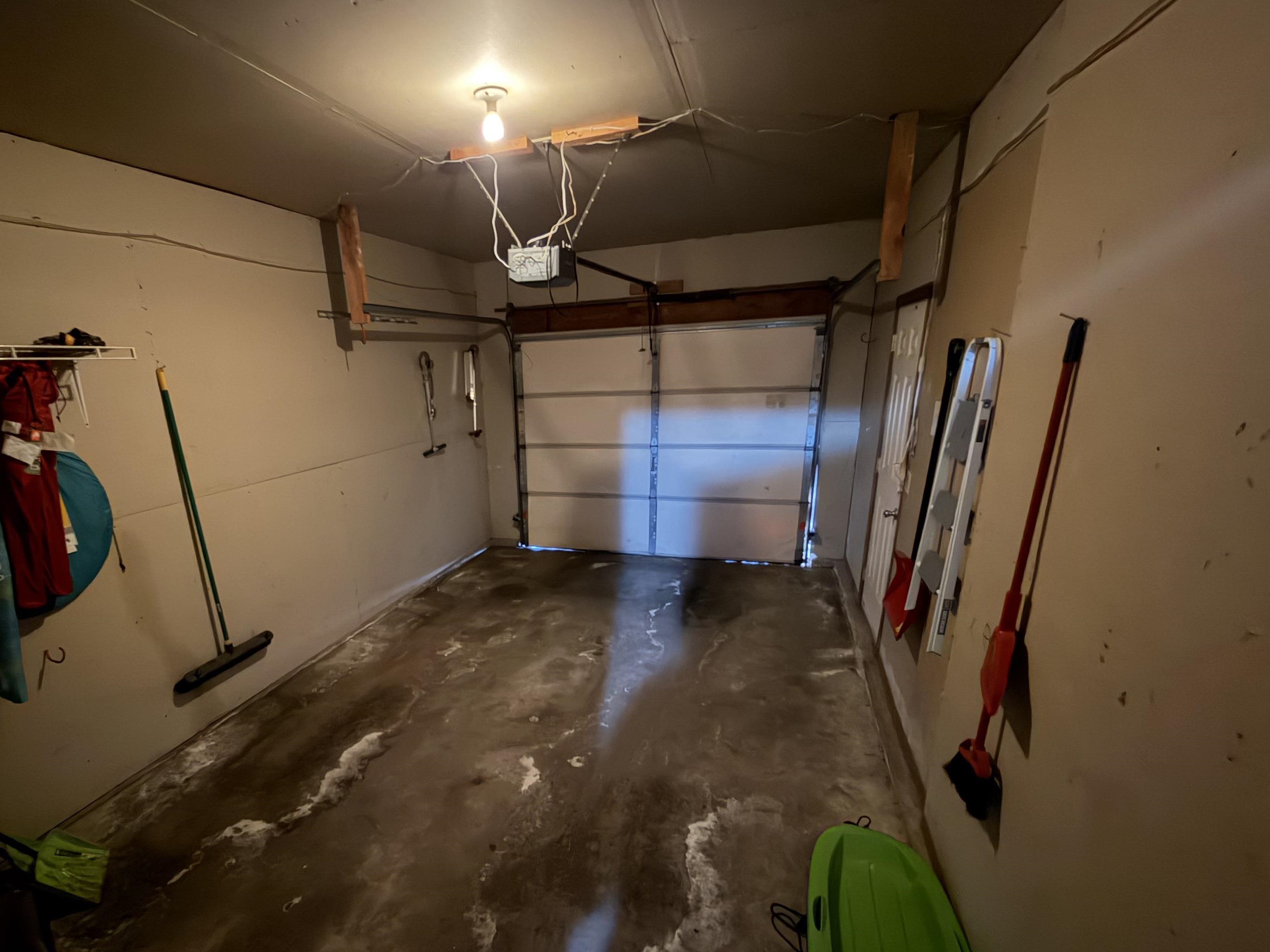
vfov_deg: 74.1
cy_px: 559
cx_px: 534
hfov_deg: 90.3
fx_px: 624
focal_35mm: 17
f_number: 2.2
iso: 1250
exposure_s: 1/6
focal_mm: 2.22
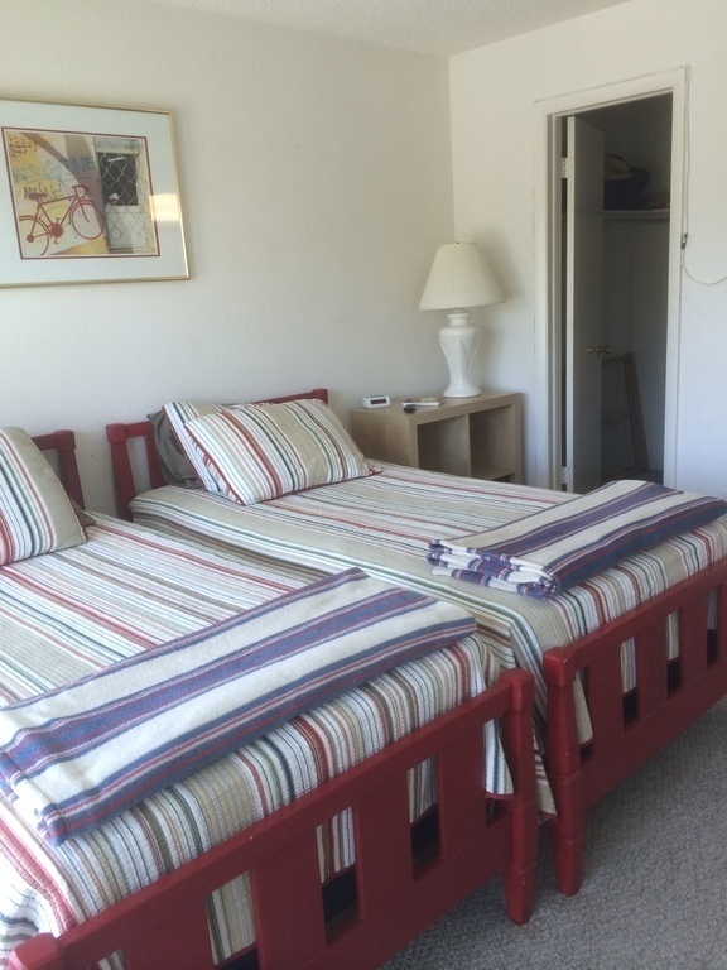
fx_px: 840
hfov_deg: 46.8
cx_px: 364
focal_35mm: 30
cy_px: 485
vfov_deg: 60.0
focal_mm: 4.12
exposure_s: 1/40
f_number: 2.2
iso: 40
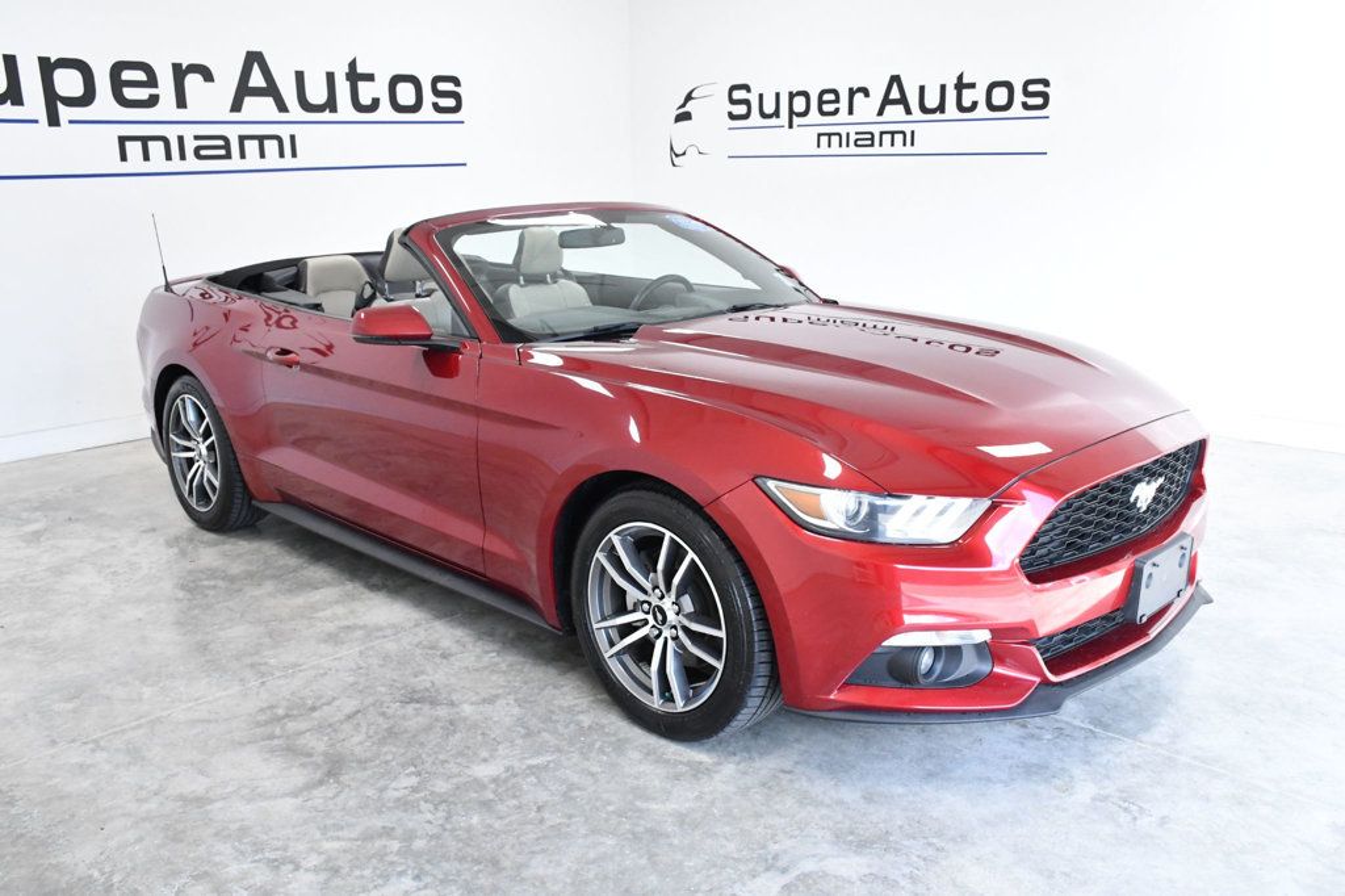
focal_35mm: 30
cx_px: 672
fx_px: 1120
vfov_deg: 43.6
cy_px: 448
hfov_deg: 61.9
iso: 2500
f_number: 8
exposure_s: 1/250
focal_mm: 20
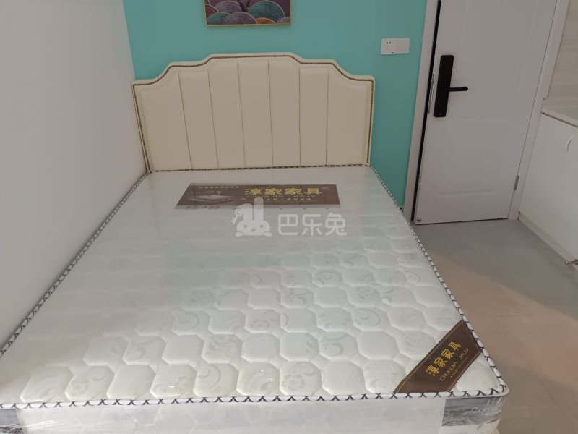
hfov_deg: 69.4
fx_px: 417
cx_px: 289
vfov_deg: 54.9
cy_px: 217
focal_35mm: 25
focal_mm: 4.71
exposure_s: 1/100
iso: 197
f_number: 1.79
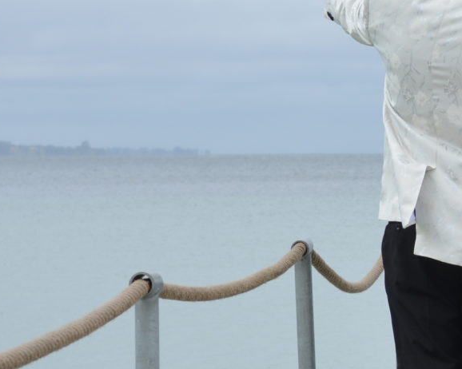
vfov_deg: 6.2
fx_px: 3404
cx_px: 615
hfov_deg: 7.7
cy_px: 221
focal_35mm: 249
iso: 200
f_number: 7.1
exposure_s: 1/200
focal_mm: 50
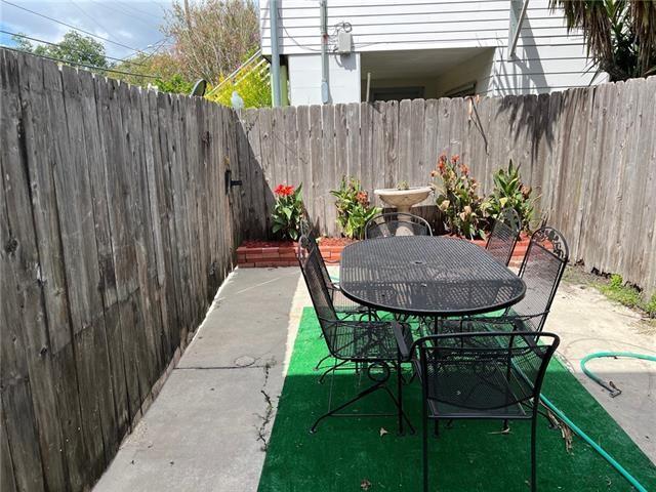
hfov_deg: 67.3
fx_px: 493
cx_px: 328
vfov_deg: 53.1
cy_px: 246
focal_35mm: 26
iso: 50
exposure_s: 1/2123
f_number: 1.5
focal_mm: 5.7
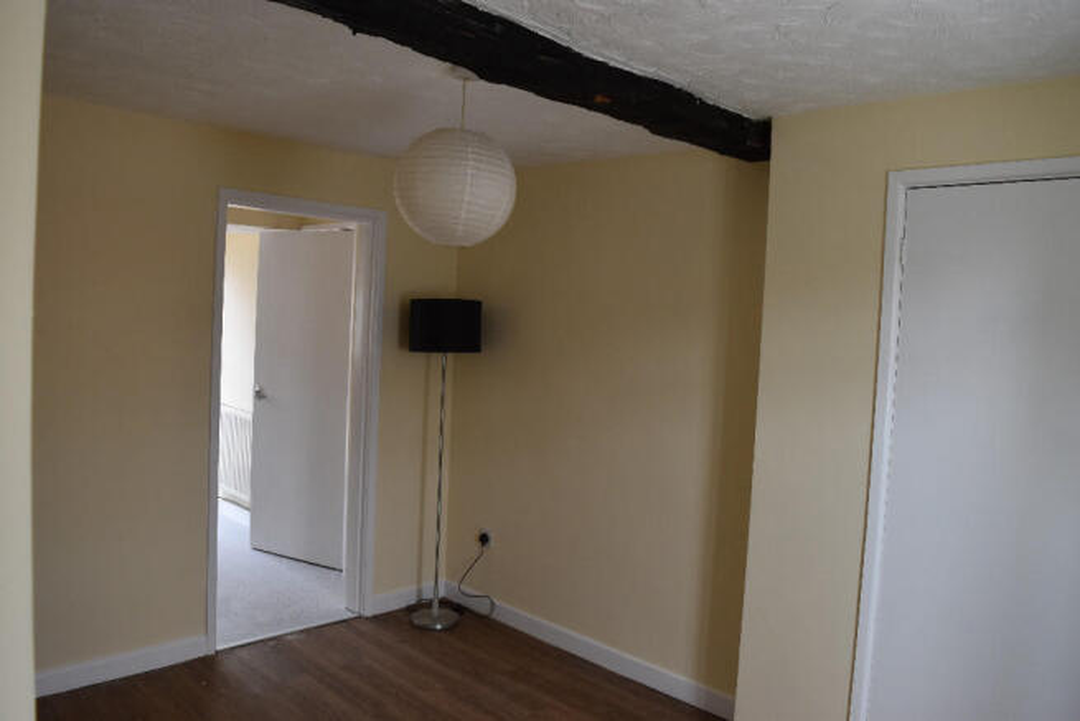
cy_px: 360
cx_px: 540
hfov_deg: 67.4
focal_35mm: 27
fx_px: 810
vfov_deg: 48.0
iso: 400
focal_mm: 18
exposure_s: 1/125
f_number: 5.6
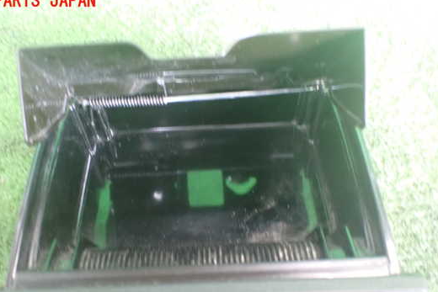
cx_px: 195
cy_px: 180
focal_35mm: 36
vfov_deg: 36.7
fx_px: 438
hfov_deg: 53.0
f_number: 2.3
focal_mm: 5.4
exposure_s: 1/30
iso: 1250
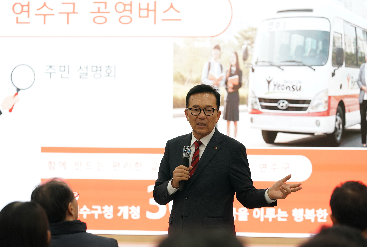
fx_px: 1544
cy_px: 124
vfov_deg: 9.1
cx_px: 184
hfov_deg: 13.6
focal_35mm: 151
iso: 1600
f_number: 4.5
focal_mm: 151
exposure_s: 1/250
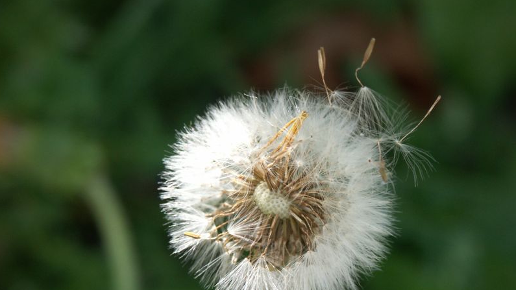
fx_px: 2805
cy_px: 180
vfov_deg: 5.9
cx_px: 257
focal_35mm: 205
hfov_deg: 10.5
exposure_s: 1/250
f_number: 5
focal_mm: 47.36
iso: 100
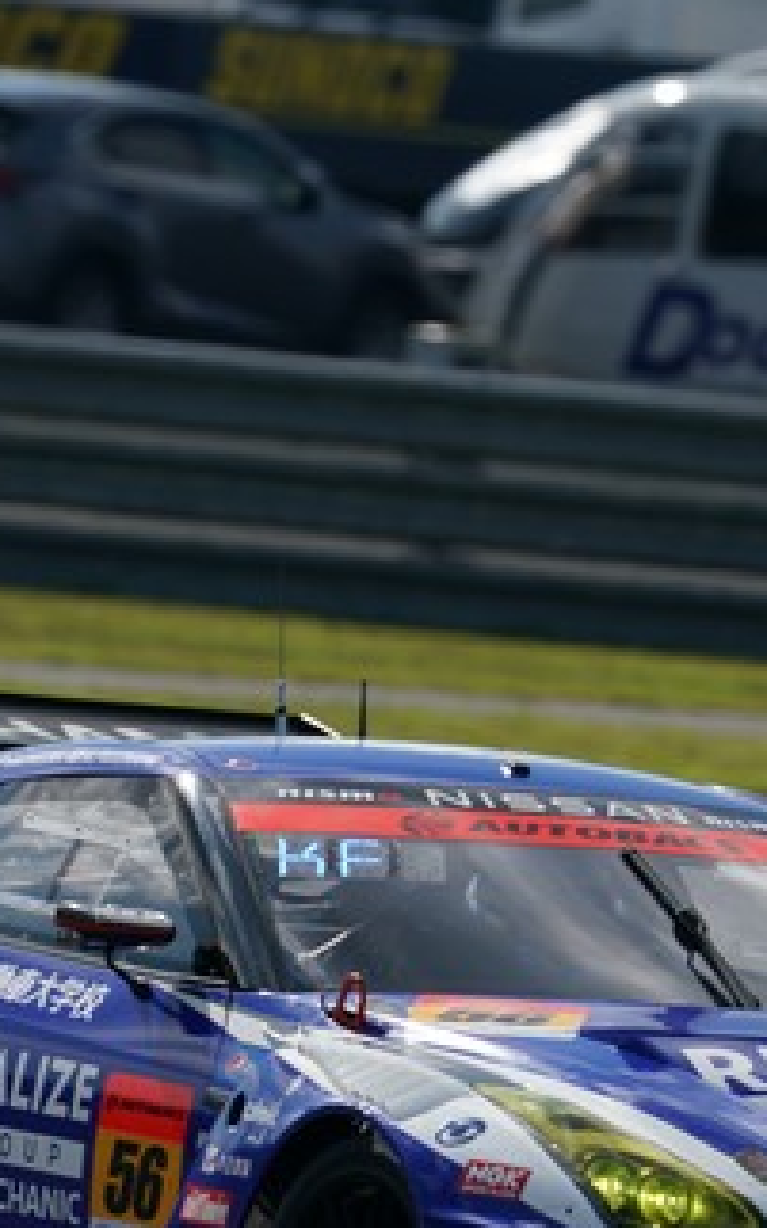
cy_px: 900
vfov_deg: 1.7
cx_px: 439
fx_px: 40337
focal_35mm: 1205
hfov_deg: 1.1
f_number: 9
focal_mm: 529
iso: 200
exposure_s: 1/800
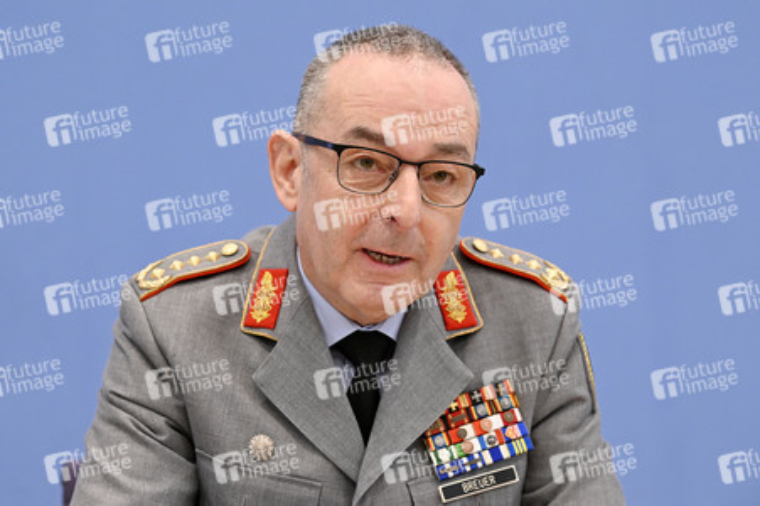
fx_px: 2531
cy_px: 253
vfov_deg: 11.4
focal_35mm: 120
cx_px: 380
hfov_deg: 17.1
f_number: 5
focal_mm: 120
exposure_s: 1/640
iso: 3200
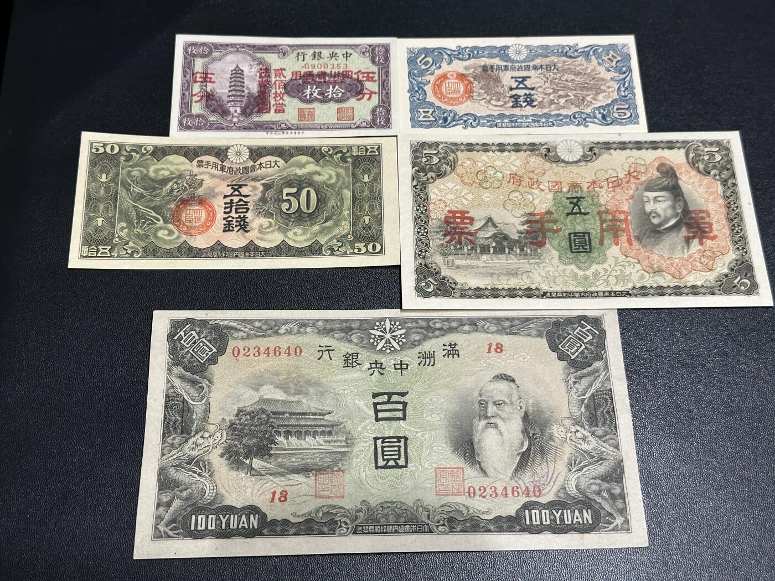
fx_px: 1075
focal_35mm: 48
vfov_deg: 30.3
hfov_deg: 39.7
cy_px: 290
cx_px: 388
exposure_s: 1/50
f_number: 1.78
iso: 125
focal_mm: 6.86
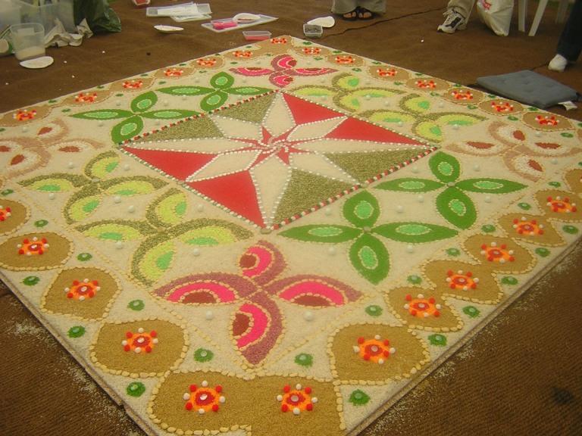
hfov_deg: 51.4
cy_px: 218
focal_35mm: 36
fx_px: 605
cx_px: 291
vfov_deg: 39.7
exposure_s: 1/68.4
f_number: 2.6
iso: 100
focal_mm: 4.7
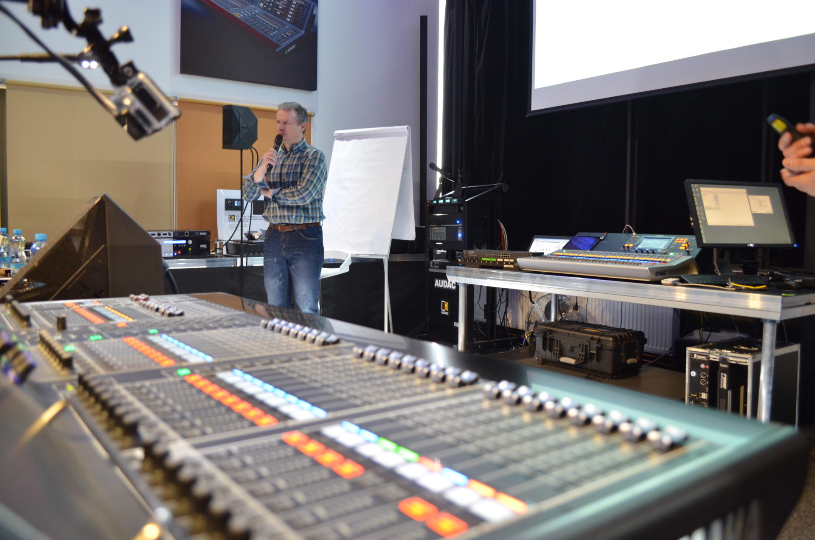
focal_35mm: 27
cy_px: 270
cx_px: 408
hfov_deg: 67.5
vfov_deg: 47.7
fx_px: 610
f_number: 3.5
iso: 1400
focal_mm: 18
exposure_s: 1/30
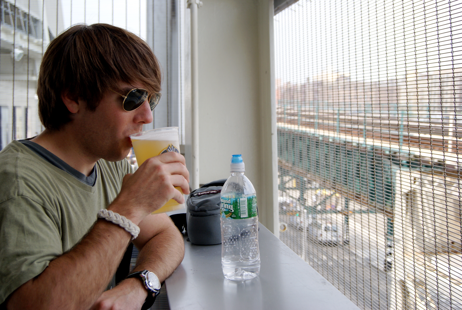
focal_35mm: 52
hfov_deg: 37.8
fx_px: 675
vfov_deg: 25.8
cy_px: 155
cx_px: 231
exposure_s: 1/250
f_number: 5
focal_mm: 35
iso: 100
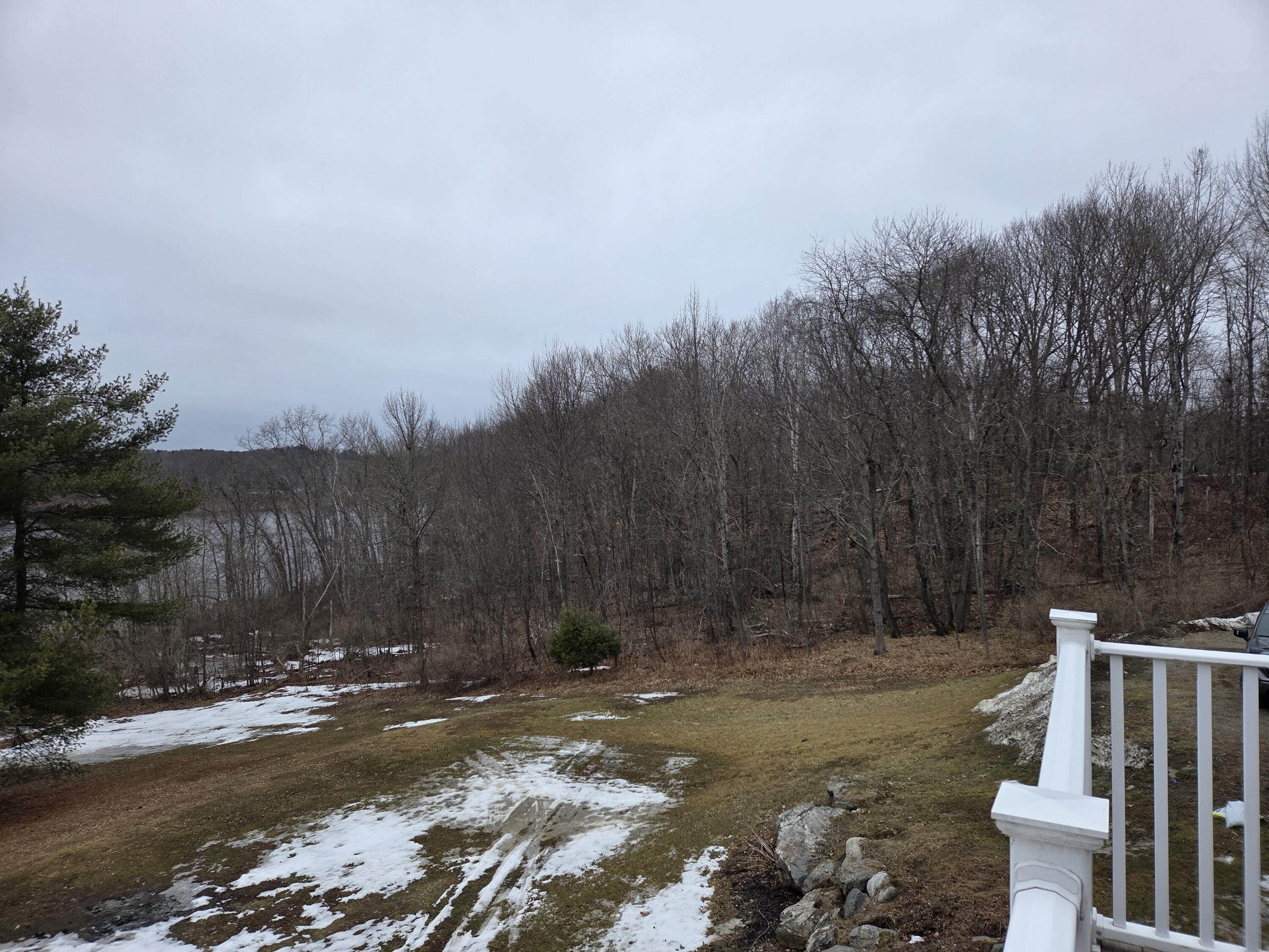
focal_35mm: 23
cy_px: 476
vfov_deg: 58.9
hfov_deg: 73.9
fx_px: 843
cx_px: 634
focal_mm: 5.4
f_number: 1.8
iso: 80
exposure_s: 1/2450
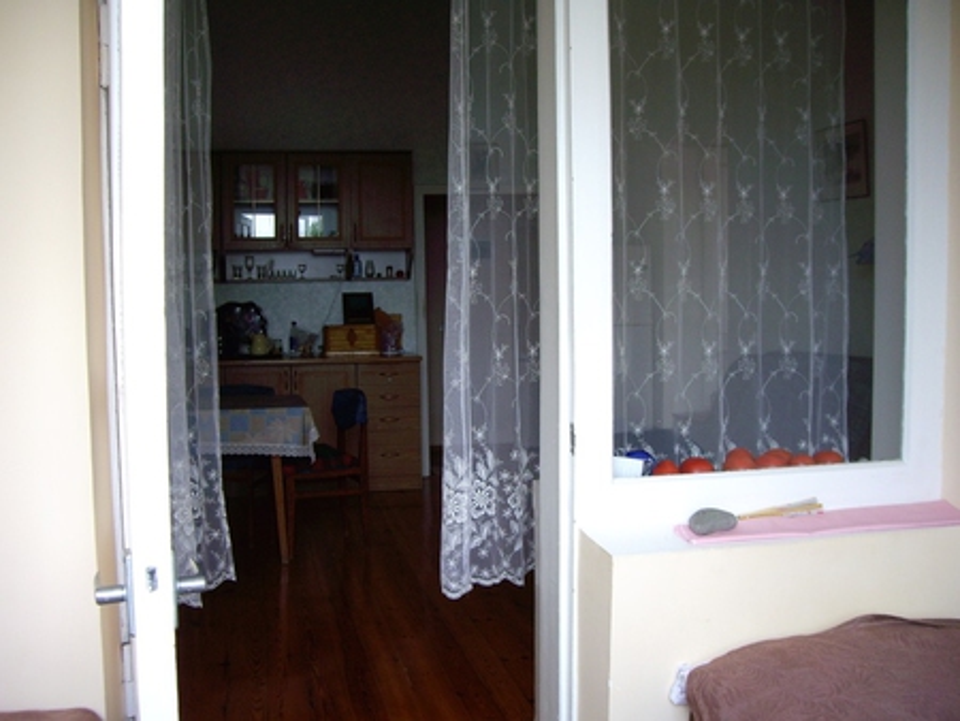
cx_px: 480
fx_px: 1054
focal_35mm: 38
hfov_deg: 49.0
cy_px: 360
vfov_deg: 37.8
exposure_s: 1/60
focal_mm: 6.2
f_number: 2.7
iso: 100
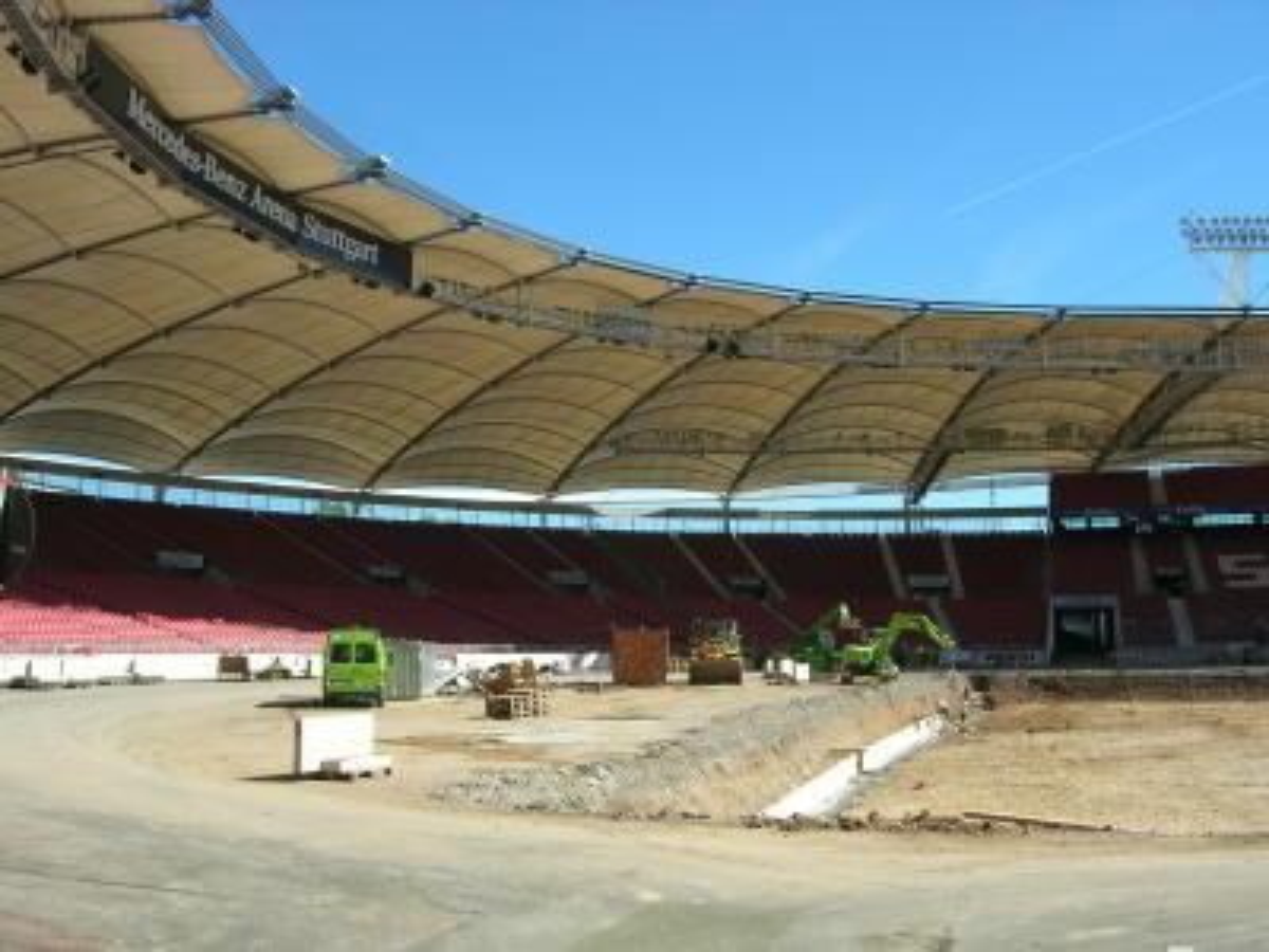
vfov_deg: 37.7
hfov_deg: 49.0
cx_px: 634
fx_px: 1393
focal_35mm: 38
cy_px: 476
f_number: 4.8
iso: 64
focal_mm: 7.8
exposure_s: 1/400
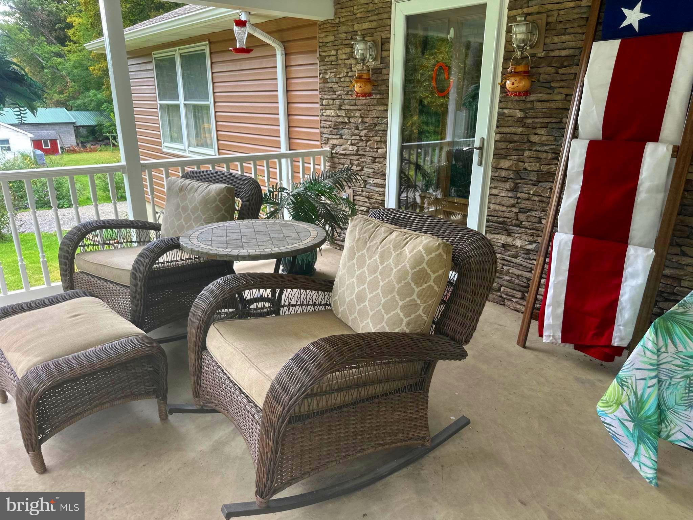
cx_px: 346
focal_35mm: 24
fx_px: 480
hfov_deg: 71.6
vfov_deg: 56.8
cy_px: 260
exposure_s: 1/121
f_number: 1.78
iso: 80
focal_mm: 6.86
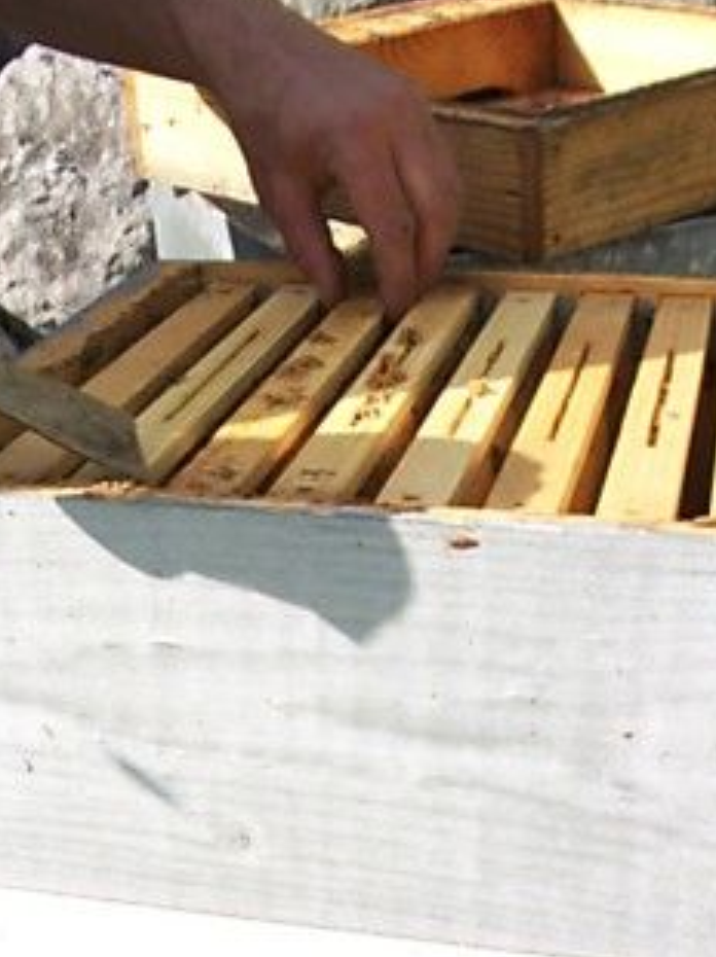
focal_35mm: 62
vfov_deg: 30.2
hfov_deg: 23.6
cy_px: 806
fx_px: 1712
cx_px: 312
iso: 80
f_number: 2.9
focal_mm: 5.7
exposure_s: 1/640
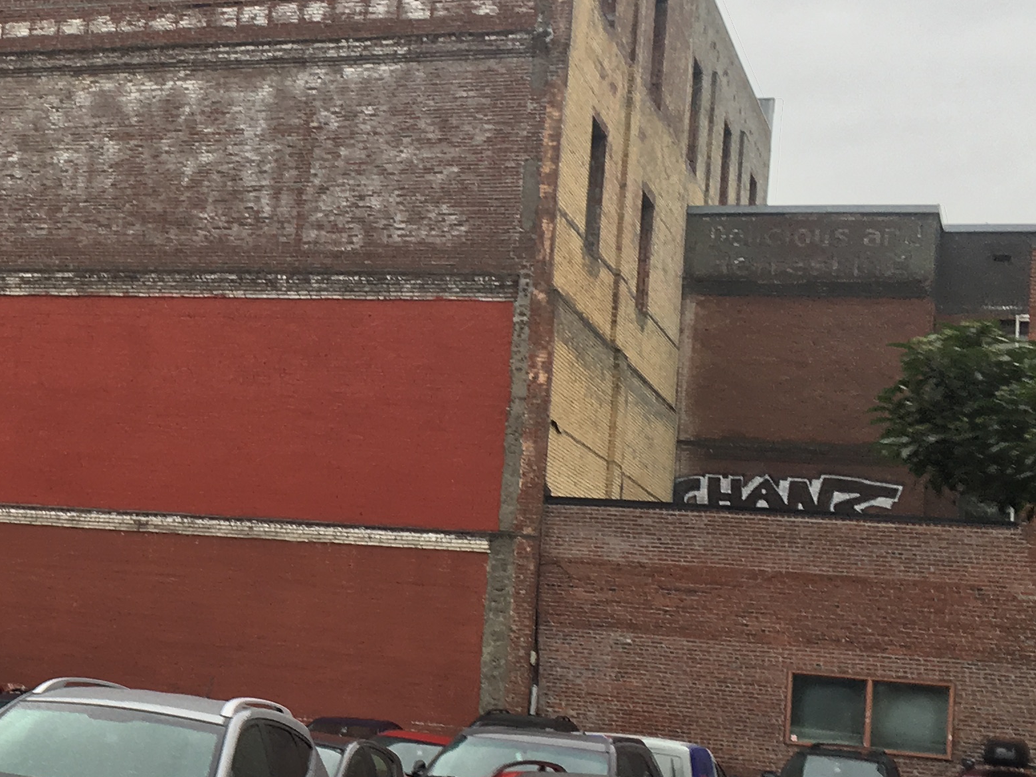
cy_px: 393
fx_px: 2244
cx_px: -120
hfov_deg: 24.2
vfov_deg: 19.6
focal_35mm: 75
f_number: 2.2
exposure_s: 1/349
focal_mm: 4.15
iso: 25
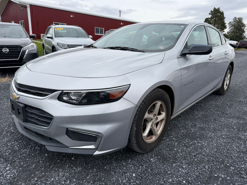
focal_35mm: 24
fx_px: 171
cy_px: 92
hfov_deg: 71.6
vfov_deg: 56.8
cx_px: 124
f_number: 1.78
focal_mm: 6.76
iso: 80
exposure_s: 1/1211
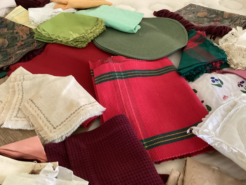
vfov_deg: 45.4
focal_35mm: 31
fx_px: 220
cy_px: 92
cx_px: 123
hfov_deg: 58.3
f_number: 2.4
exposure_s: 1/25
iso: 320
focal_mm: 3.3
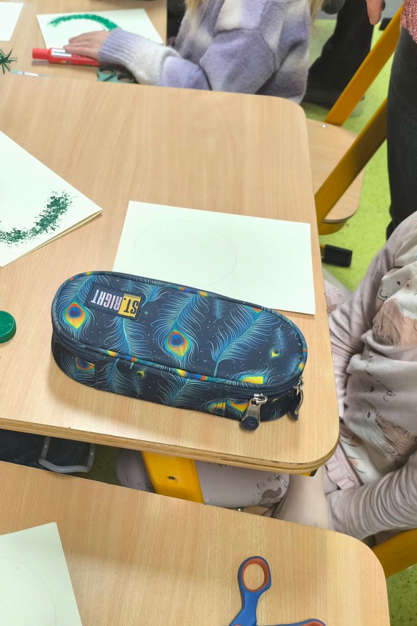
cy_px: 289
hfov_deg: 32.9
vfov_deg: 49.5
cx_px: 60
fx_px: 678
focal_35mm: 39
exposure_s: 1/50
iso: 500
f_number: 1.65
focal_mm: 6.14
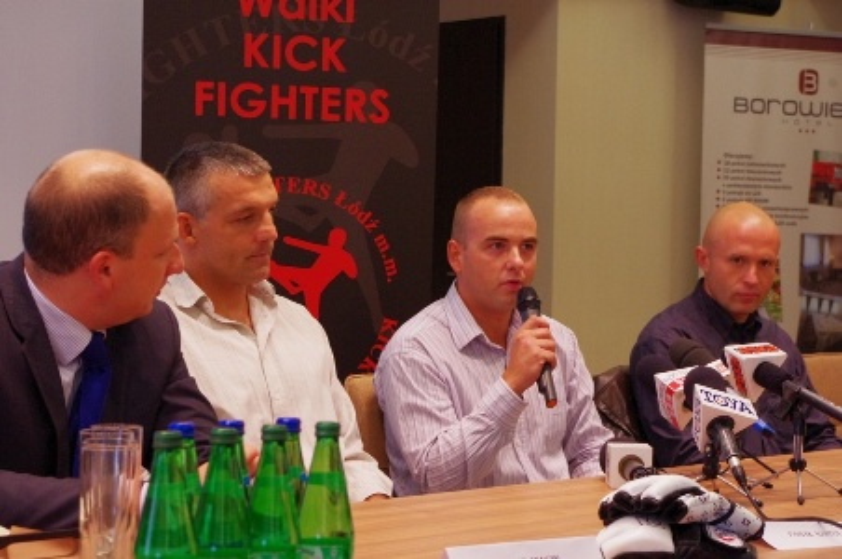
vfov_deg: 16.6
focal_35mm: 82
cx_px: 421
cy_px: 280
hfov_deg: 24.8
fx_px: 1915
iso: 1250
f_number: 8
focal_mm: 55
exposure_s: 1/50
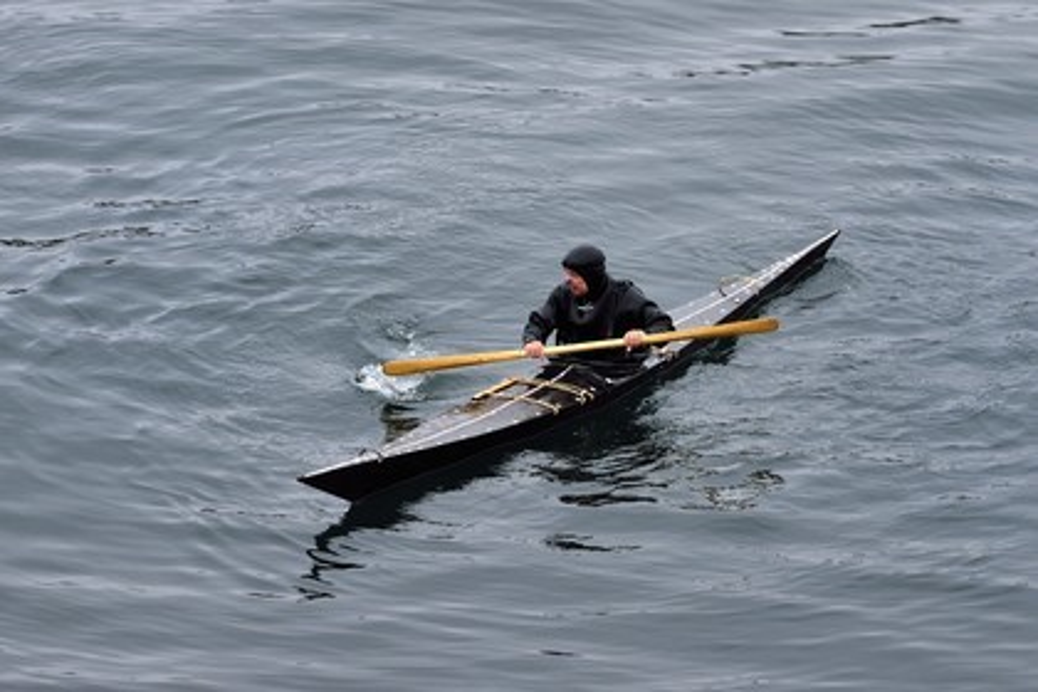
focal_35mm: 200
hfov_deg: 10.3
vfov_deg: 6.9
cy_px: 346
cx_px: 519
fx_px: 5766
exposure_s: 1/320
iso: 800
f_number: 5
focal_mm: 200
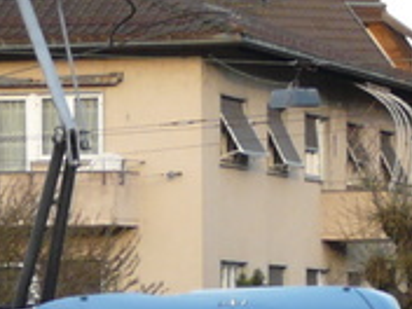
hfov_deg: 3.7
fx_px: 6344
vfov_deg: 2.8
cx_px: 115
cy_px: 538
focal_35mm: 533
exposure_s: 1/125
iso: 100
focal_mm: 15.4
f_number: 3.6
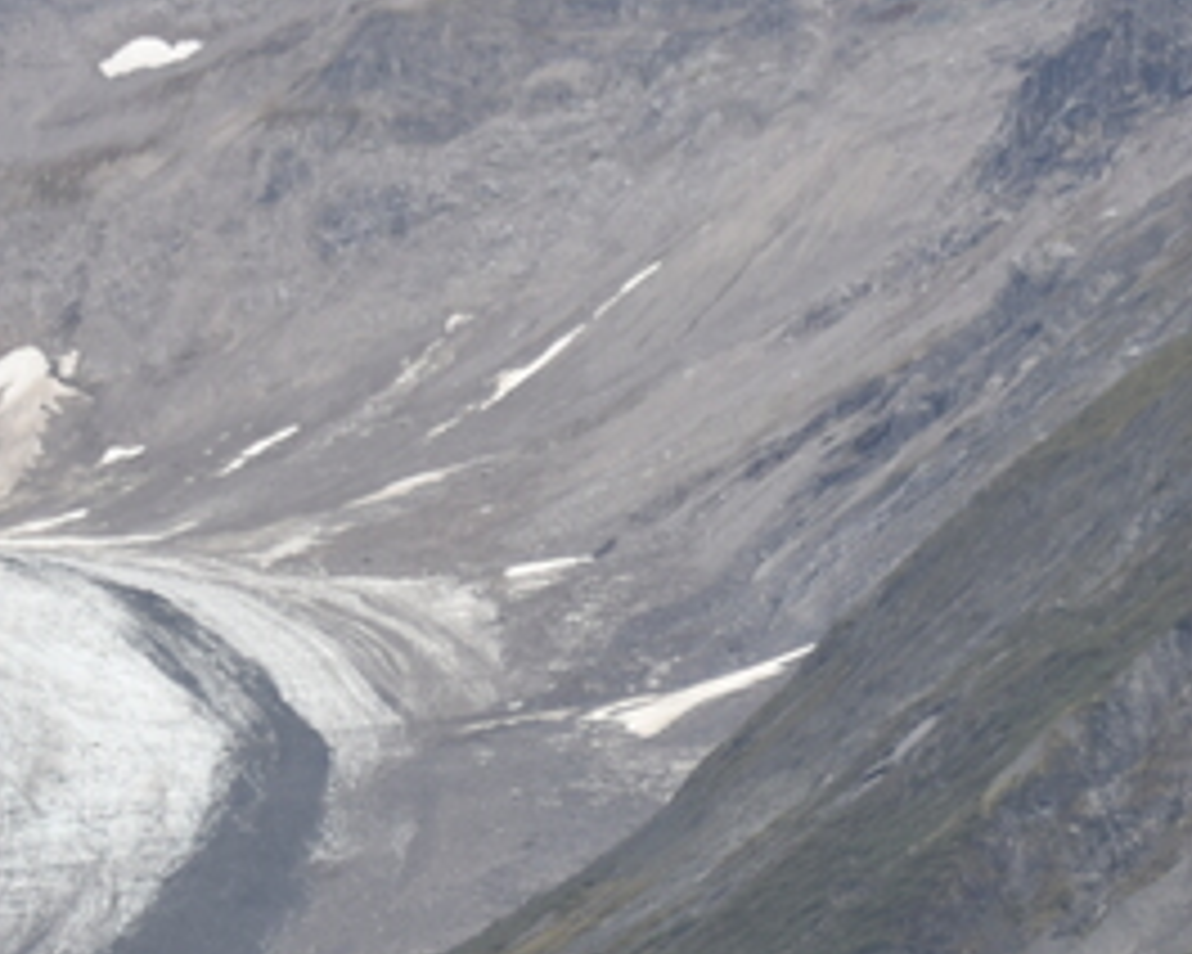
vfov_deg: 2.9
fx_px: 18521
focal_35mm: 525
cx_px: 724
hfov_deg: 3.7
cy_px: 1066
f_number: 5.6
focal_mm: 116
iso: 250
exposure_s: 1/250
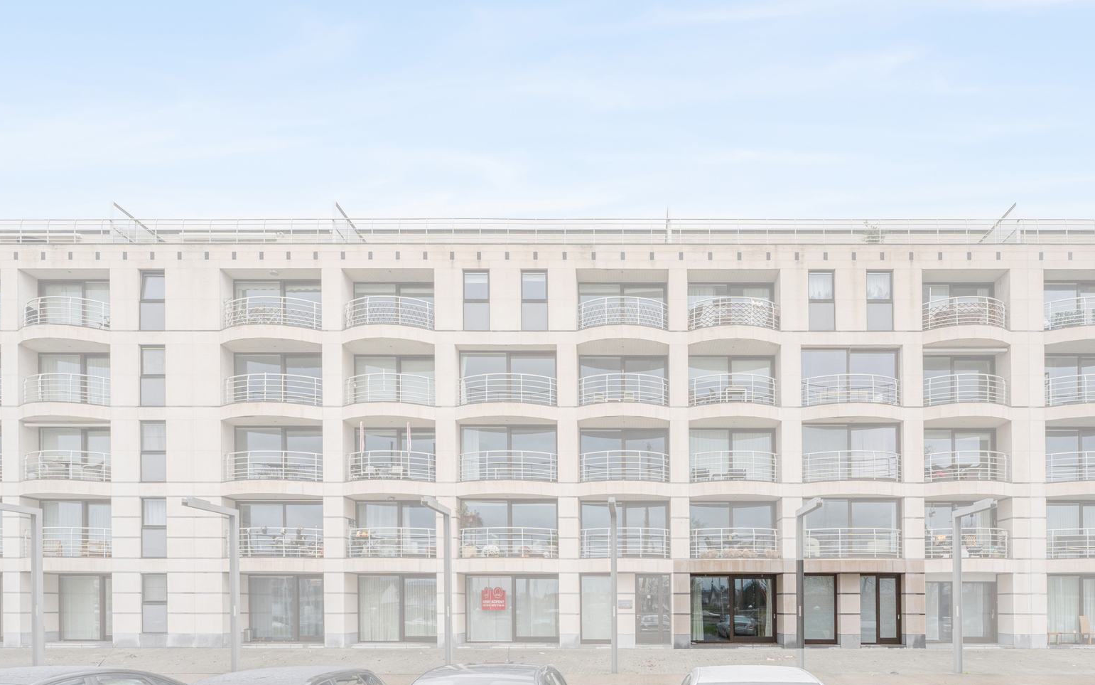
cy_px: 455
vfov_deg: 58.3
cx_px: 624
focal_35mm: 20
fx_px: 597
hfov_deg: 84.6
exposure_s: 1/160
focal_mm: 14
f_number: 9
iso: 250
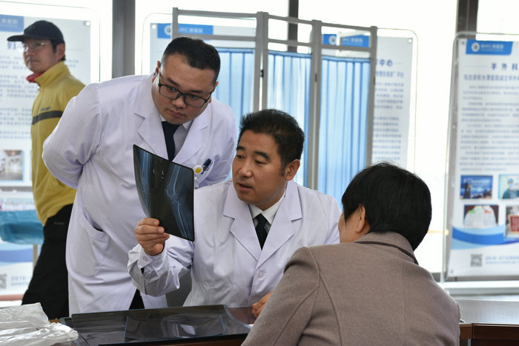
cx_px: 260
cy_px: 173
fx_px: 1009
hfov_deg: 28.8
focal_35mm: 70
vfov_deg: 19.5
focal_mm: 70
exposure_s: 1/125
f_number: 6.3
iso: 1600
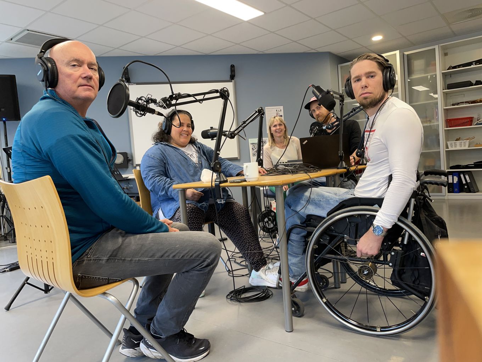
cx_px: 241
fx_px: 362
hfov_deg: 67.3
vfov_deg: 53.1
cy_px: 181
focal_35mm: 26
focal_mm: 4.2
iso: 100
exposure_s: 1/50
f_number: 1.6
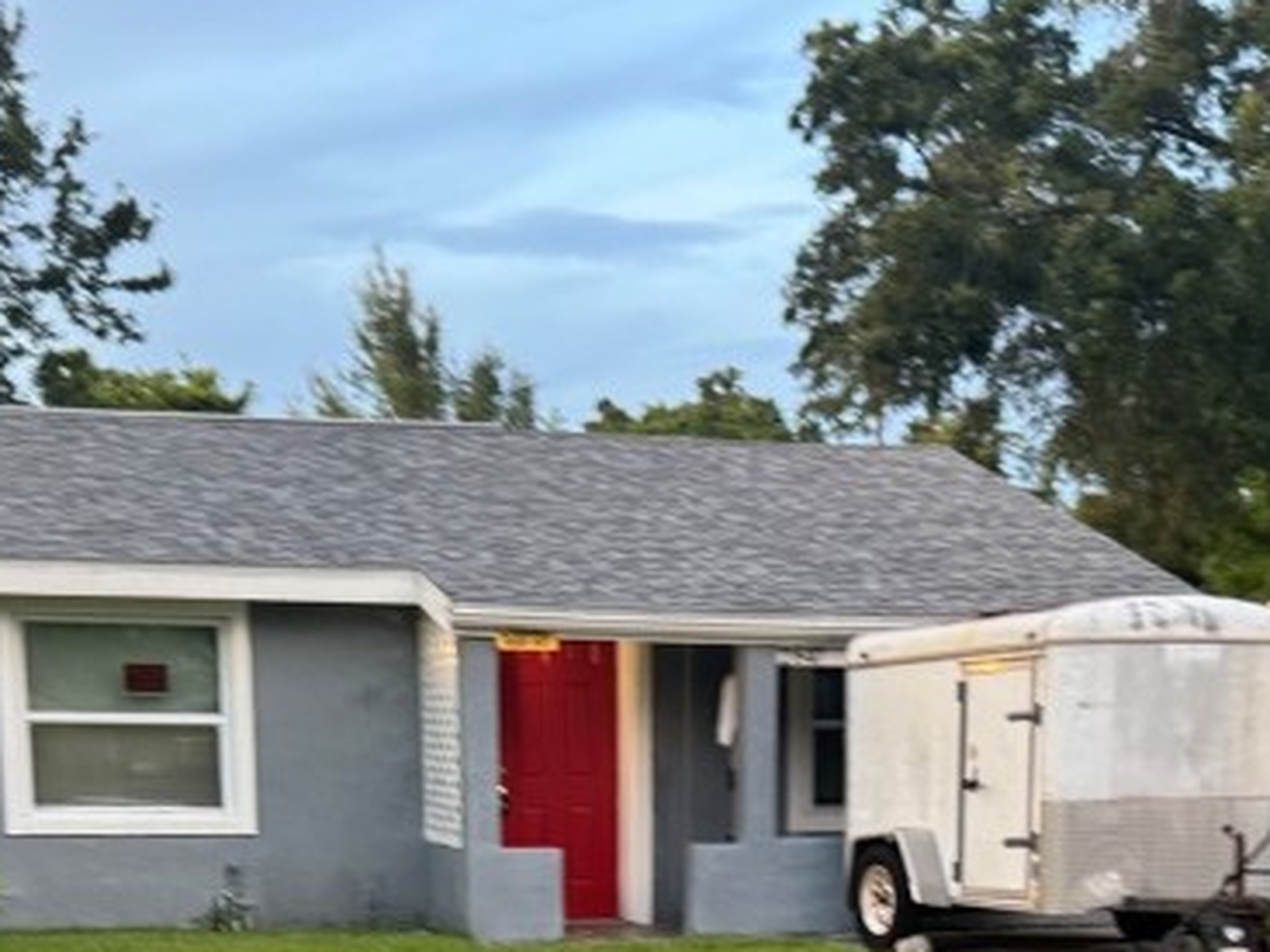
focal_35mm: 67
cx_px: 675
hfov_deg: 29.0
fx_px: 2457
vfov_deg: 20.2
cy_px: 1208
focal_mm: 6.76
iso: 200
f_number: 1.78
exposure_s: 1/91
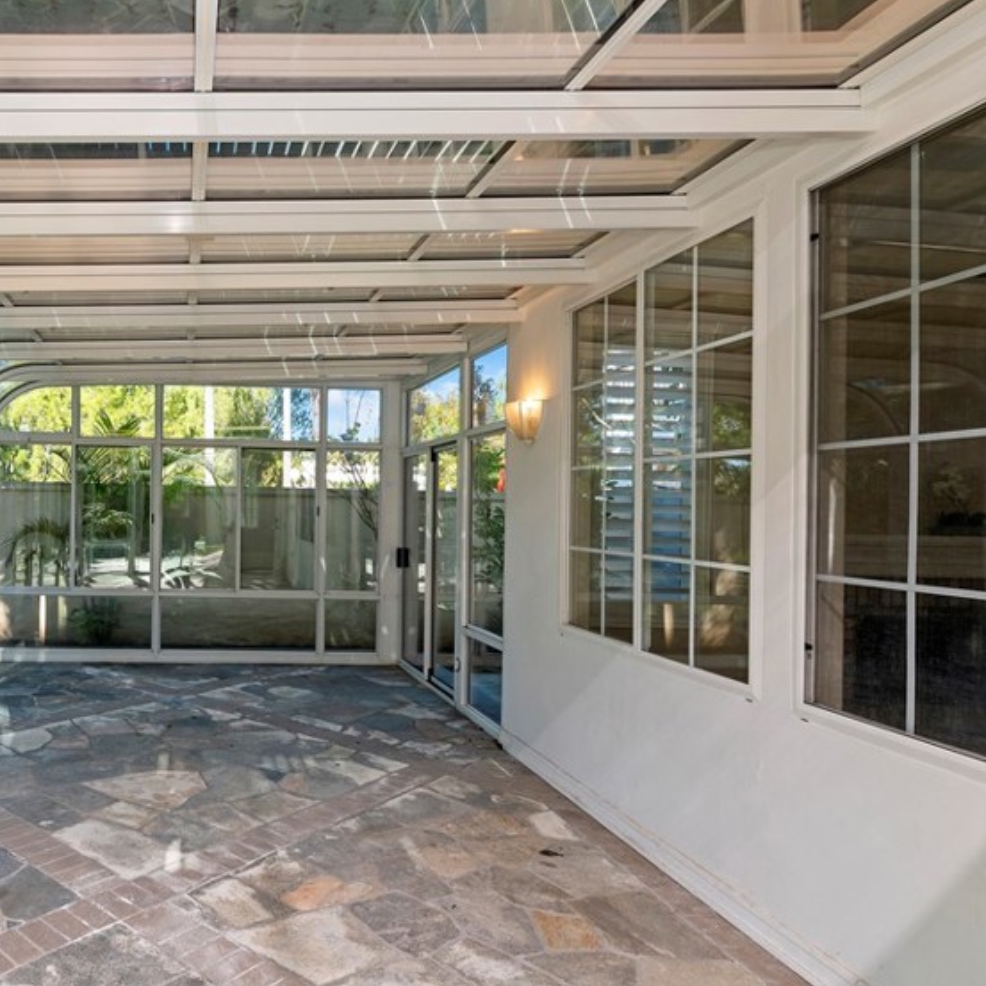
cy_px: 511
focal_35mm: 22
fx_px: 709
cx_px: 201
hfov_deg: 63.8
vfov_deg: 69.6
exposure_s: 1/100
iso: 640
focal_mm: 14
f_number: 10
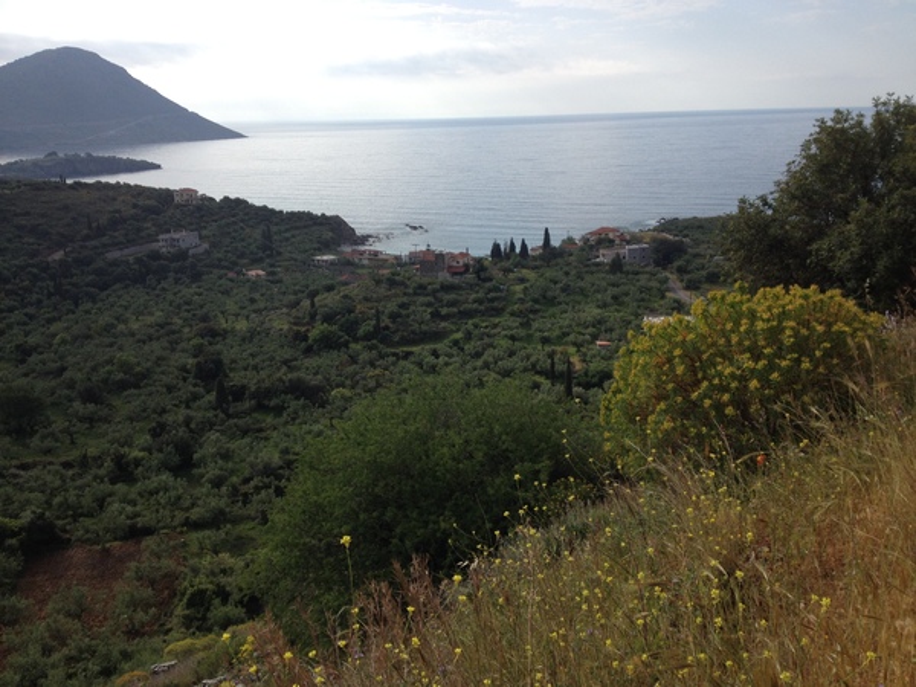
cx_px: 458
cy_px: 344
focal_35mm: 35
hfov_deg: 52.6
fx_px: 926
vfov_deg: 40.7
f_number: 2.4
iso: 50
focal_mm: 4.28
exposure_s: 1/1727
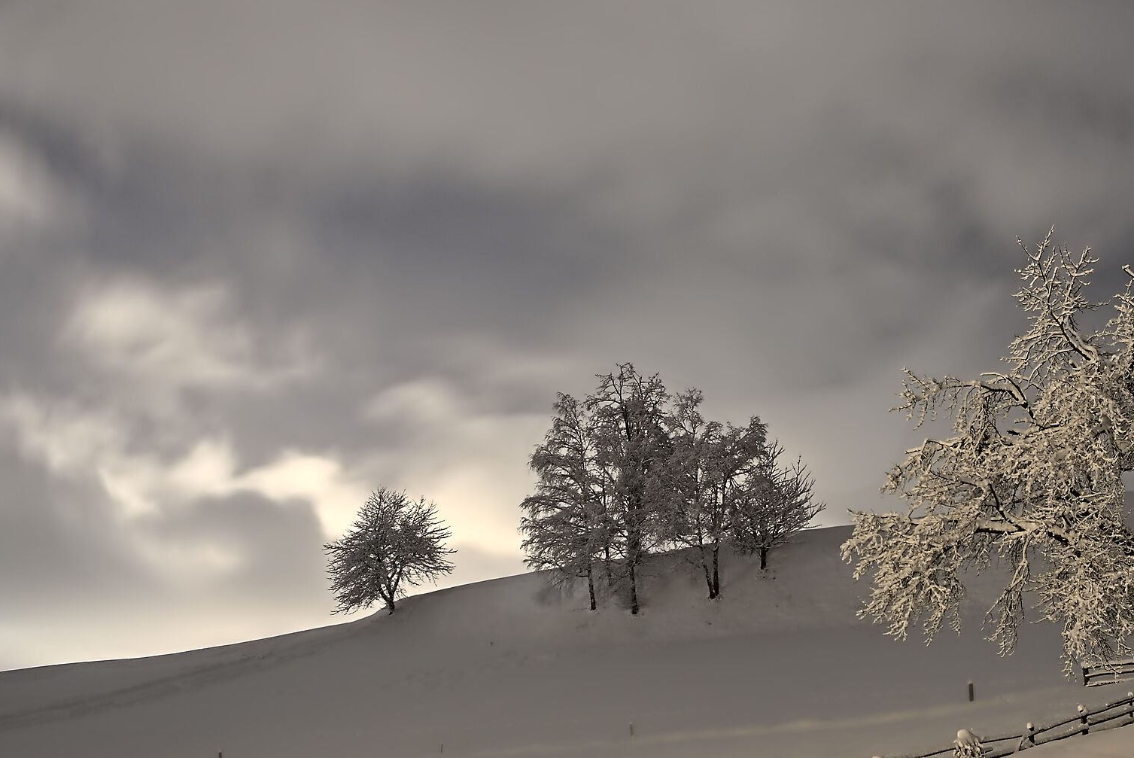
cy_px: 470
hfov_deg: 45.2
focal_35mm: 43
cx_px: 672
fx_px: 1355
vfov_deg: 31.1
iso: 500
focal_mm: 18
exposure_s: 30
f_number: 3.6
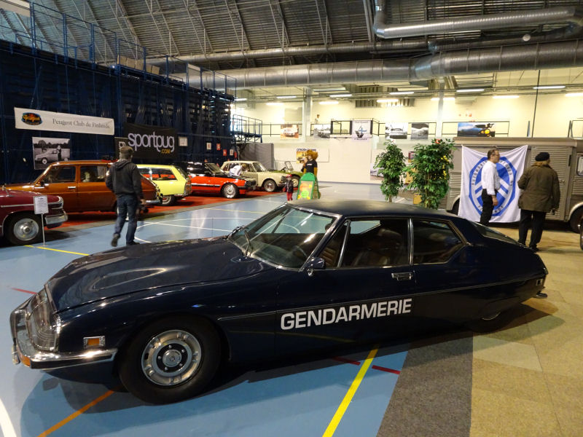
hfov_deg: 71.6
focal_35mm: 24
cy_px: 218
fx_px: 404
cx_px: 292
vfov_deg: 56.8
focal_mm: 4.1
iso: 800
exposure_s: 1/25
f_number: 3.5
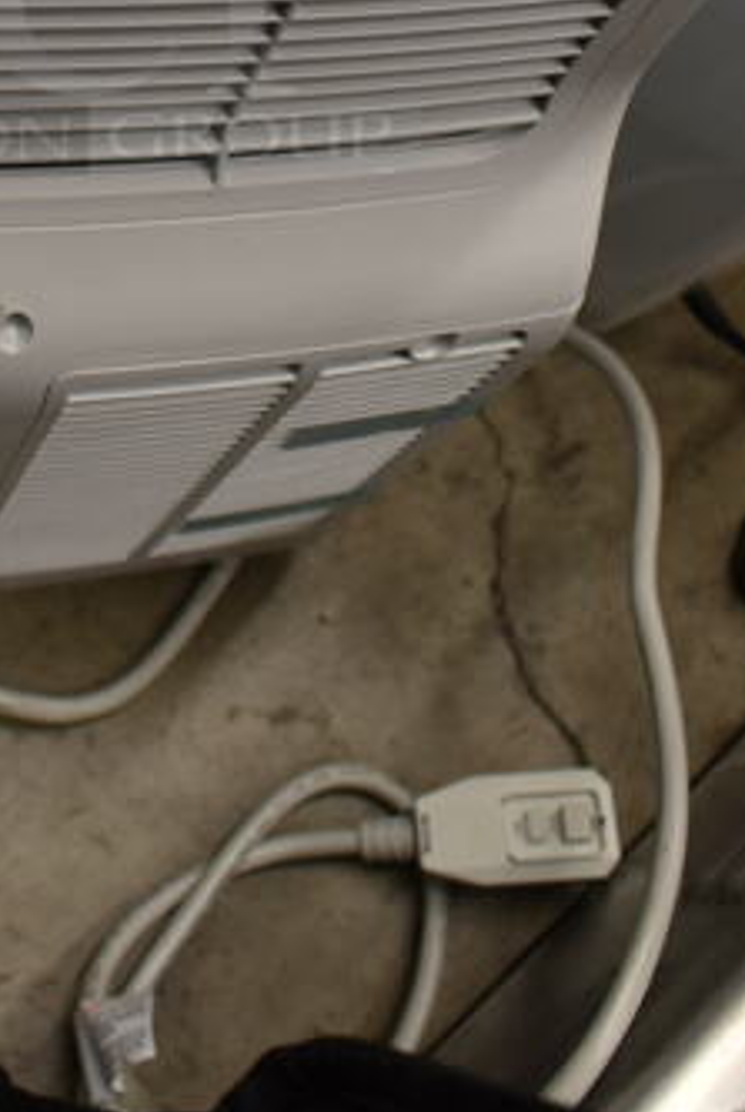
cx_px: 50
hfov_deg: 18.1
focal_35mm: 74
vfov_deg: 25.9
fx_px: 2290
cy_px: -2
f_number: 3.5
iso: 200
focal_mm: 18
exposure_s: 1/30
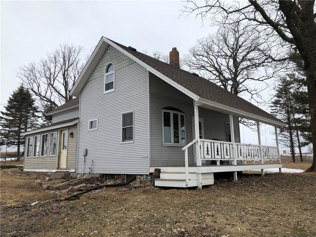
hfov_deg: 63.4
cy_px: 118
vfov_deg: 49.7
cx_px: 158
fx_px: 256
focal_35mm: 28
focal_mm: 4
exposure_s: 1/883
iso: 20
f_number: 1.8
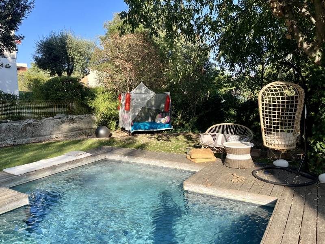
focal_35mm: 26
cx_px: 162
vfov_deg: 53.1
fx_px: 244
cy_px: 122
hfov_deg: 67.3
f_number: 1.6
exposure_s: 1/1129
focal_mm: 5.1
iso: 50
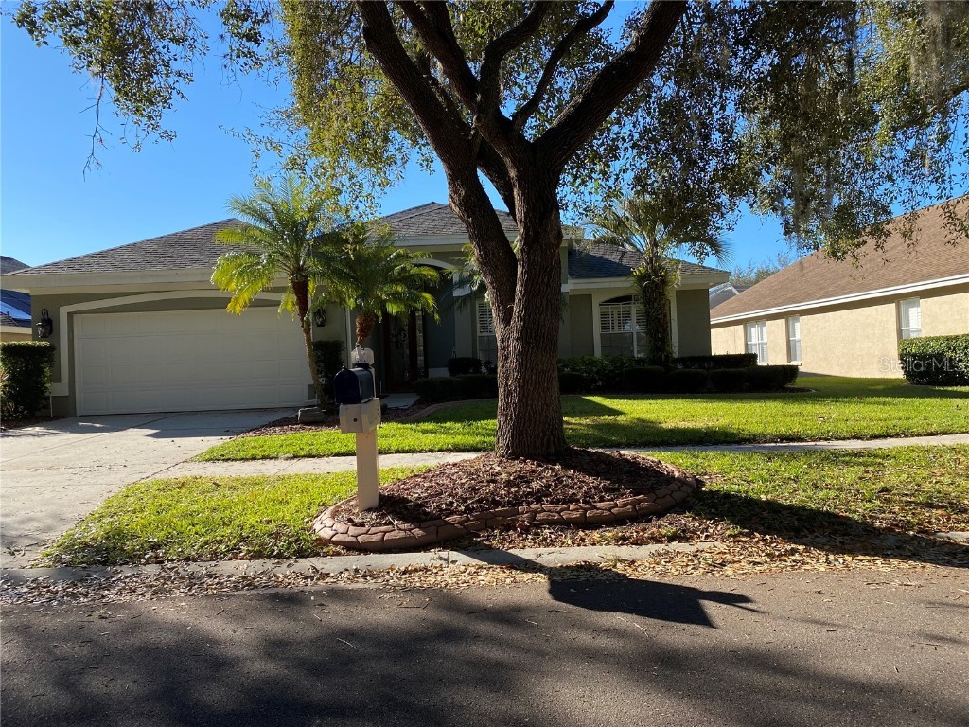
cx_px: 484
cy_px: 364
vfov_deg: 53.1
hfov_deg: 67.3
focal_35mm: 26
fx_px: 728
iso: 32
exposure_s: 1/1103
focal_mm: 4.25
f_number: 1.8
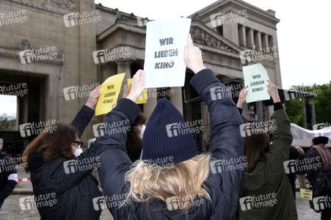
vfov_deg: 41.1
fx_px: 294
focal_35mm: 32
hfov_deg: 58.8
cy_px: 110
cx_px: 166
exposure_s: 1/160
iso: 160
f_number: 6.3
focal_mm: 32
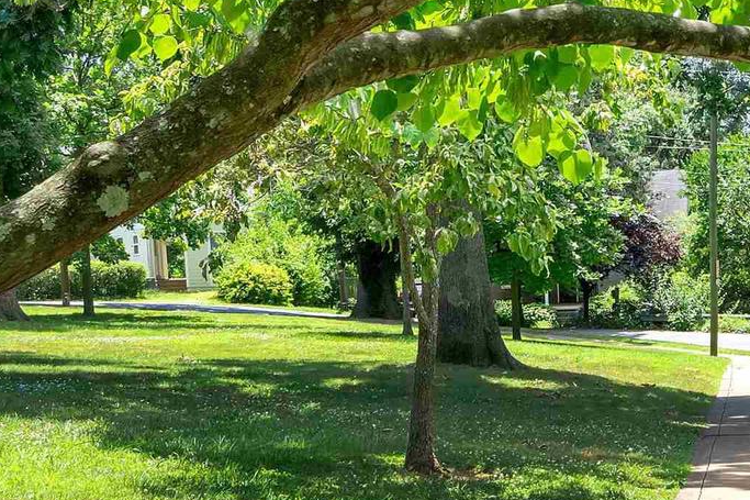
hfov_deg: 22.2
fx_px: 1874
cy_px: 228
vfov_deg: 15.2
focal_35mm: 90
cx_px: 652
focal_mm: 20
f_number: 8
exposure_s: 1/500
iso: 500
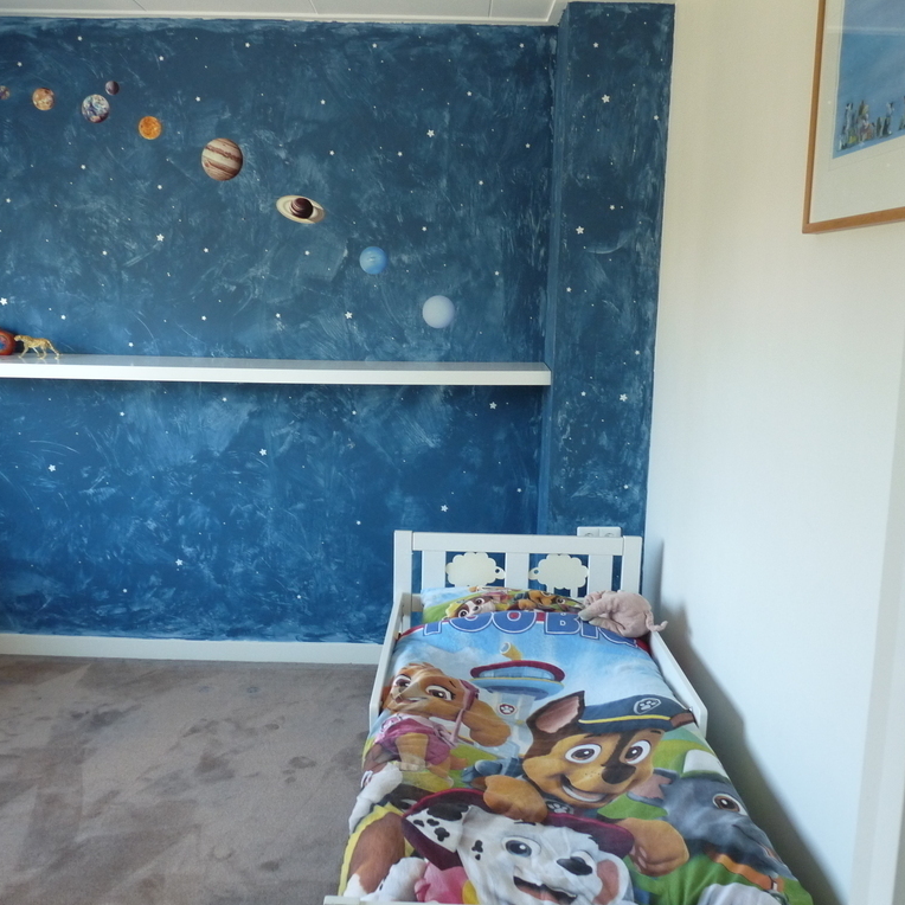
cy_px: 452
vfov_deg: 51.1
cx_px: 442
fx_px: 947
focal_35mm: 32
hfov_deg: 51.1
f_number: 2.8
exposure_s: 1/30
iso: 200
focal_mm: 4.8
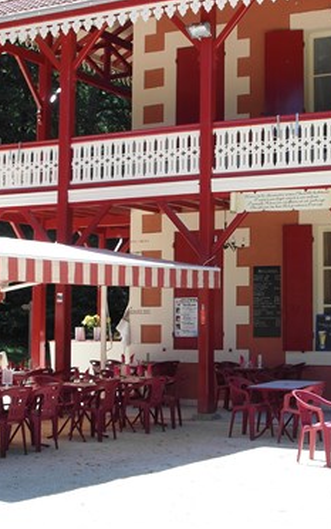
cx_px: 227
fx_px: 1066
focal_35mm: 74
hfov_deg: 17.6
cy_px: 265
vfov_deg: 27.8
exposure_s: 1/250
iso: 100
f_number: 4.2
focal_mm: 9.2
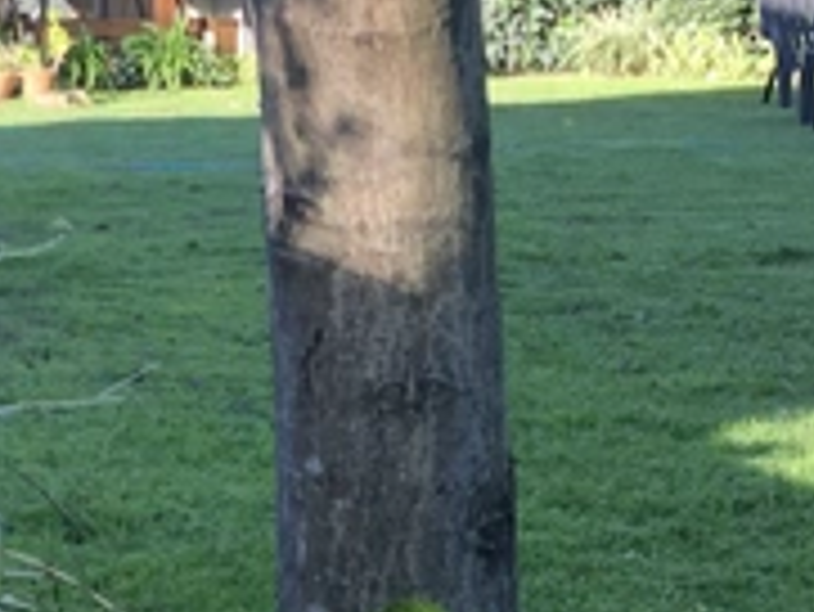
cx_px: 4
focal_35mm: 68
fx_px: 1600
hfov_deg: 27.0
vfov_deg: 21.3
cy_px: 518
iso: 32
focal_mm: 4
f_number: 1.8
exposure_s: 1/120
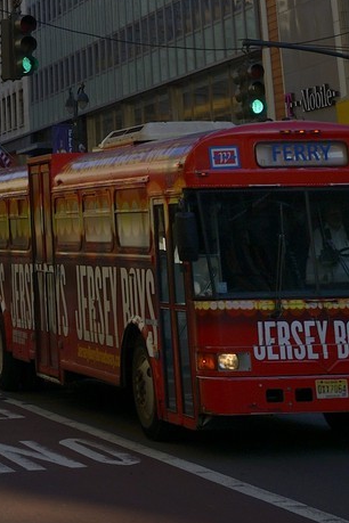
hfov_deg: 12.4
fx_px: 1570
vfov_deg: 16.3
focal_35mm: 108
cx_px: -81
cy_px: -381
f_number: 10
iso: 200
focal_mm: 31
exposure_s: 1/320
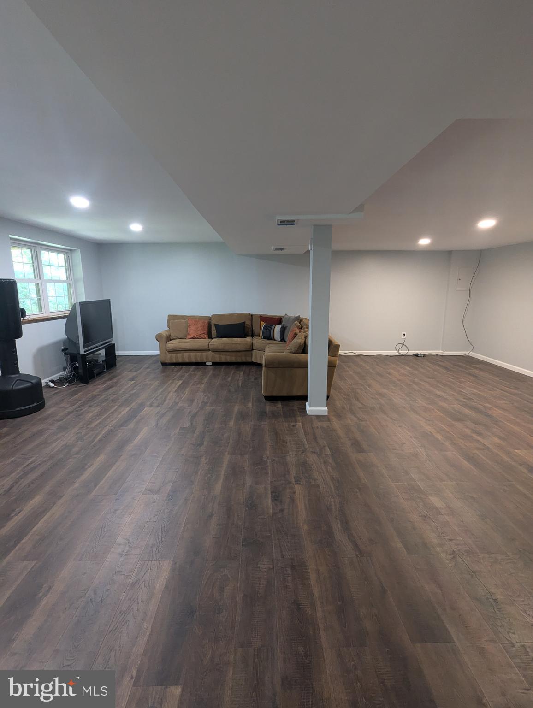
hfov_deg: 78.2
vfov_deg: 94.4
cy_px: 354
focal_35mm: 16
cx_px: 266
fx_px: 328
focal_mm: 2.35
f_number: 2.2
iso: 308
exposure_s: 1/24
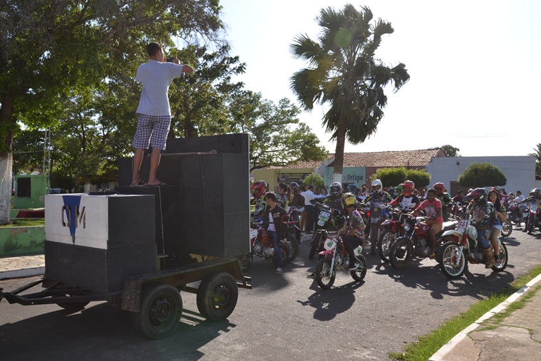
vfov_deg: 41.7
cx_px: 270
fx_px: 473
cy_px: 180
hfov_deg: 59.5
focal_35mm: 32
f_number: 8
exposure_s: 1/200
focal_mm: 21
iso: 100
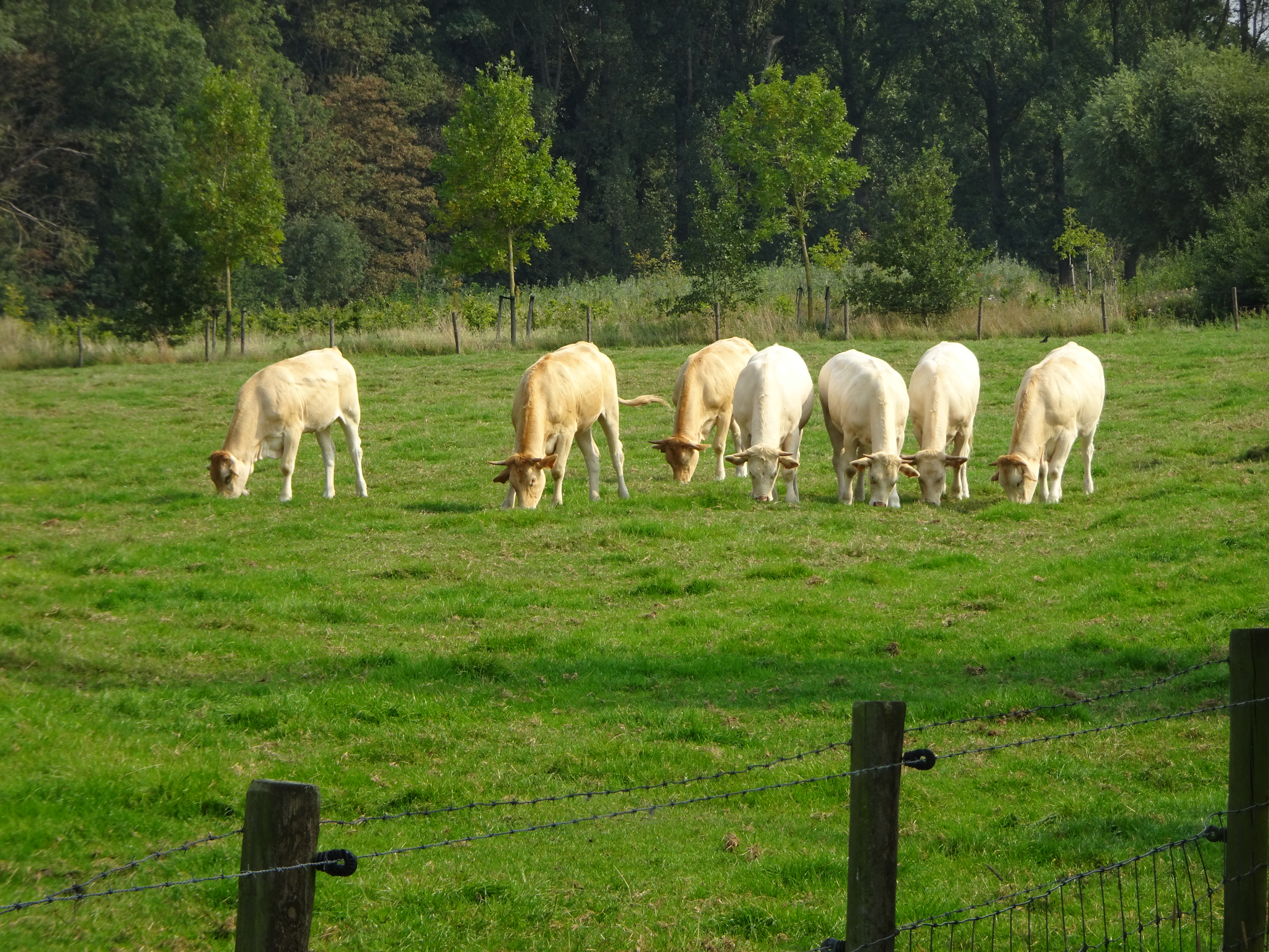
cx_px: 634
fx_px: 6709
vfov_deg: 8.1
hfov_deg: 10.8
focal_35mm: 183
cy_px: 476
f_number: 5.6
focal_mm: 31.31
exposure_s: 1/200
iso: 80
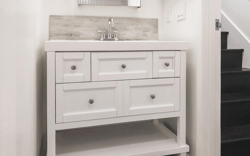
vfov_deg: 41.7
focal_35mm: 30
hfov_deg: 62.9
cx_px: 125
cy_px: 90
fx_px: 204
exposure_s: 1/15
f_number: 1.8
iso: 100
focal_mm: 3.99
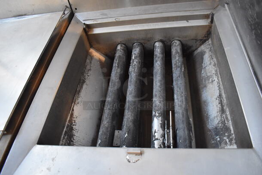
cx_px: 131
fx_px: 197
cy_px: 88
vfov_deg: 48.0
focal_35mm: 27
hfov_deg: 67.3
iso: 4500
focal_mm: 18
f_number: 3.5
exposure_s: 1/125
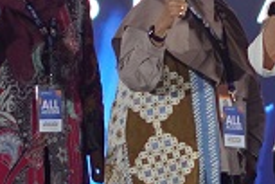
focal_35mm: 587
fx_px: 4484
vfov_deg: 2.3
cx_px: 392
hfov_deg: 3.5
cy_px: -146
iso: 125
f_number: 1.8
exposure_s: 1/80
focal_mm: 50
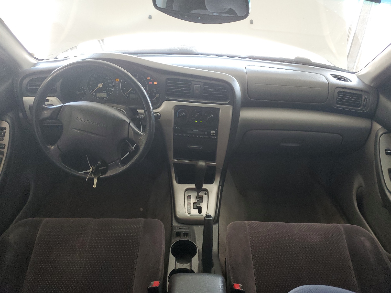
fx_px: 294
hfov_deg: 67.3
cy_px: 146
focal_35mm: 26
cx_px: 196
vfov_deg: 53.1
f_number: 1.5
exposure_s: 1/60.2
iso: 108
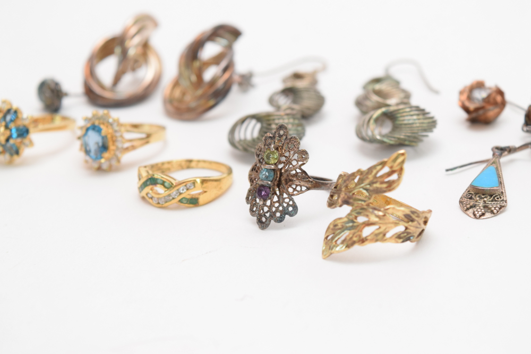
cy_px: 177
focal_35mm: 82
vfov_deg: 16.6
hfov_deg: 24.6
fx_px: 1217
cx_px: 266
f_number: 8
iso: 800
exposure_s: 1/60
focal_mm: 55
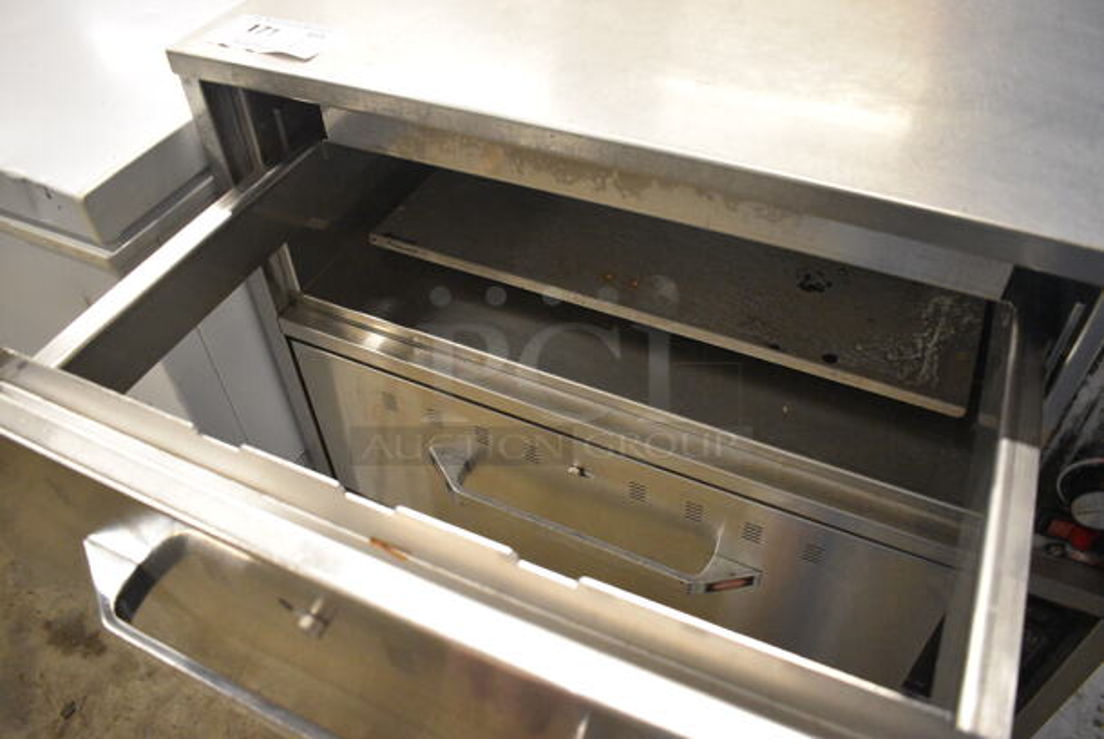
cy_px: 370
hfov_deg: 67.3
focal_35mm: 27
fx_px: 829
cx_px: 552
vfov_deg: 48.0
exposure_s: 1/125
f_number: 3.5
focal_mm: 18
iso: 4000
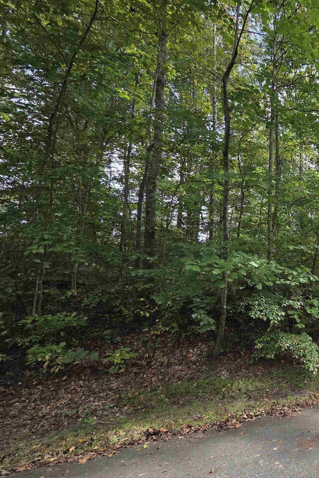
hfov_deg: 52.0
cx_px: 317
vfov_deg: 86.8
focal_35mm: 19
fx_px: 252
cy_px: 251
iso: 50
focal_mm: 2.2
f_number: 2.2
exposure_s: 1/387
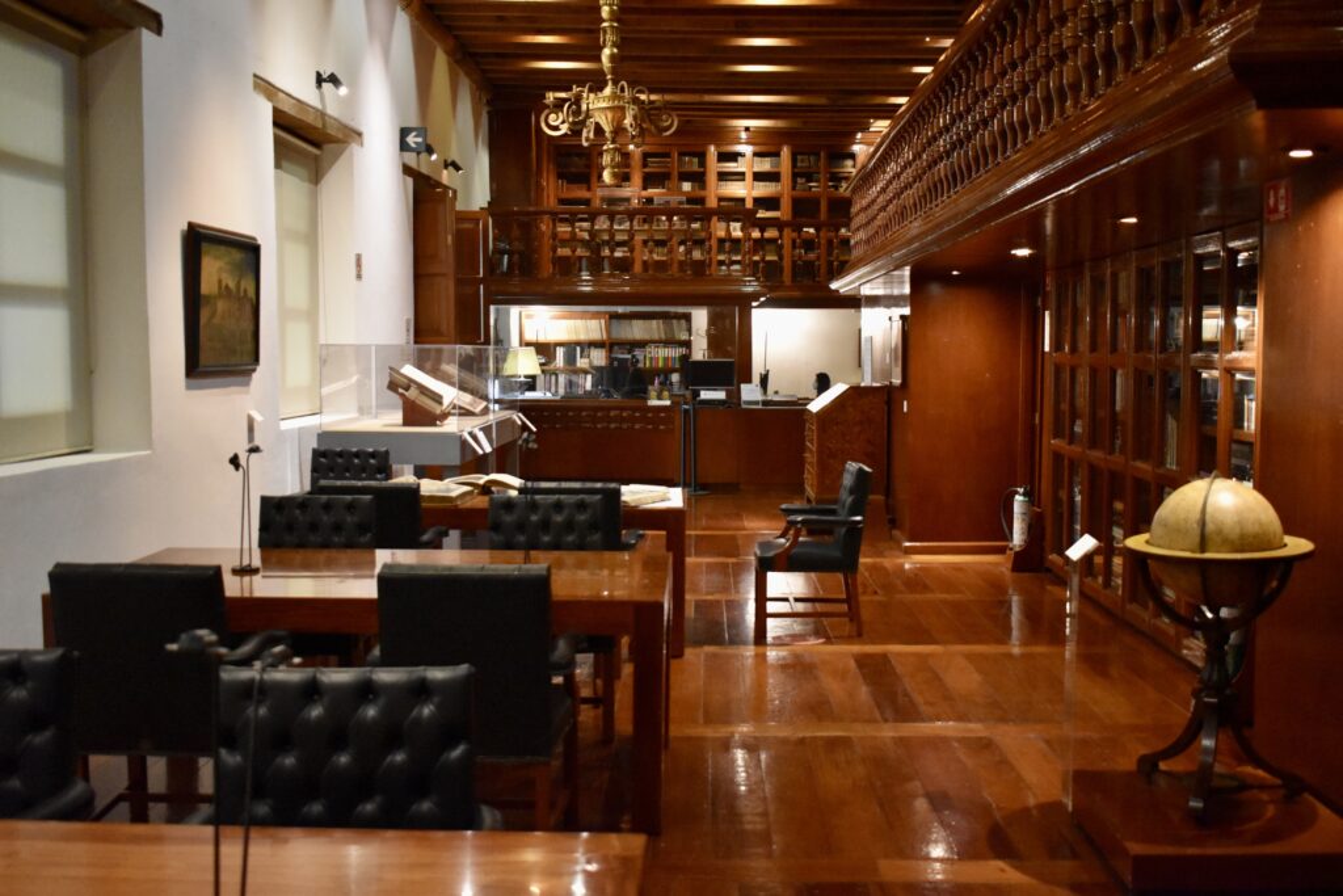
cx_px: 672
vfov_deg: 36.9
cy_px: 448
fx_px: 1343
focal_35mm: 36
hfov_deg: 53.1
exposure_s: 1/60
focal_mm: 24
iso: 4500
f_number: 4
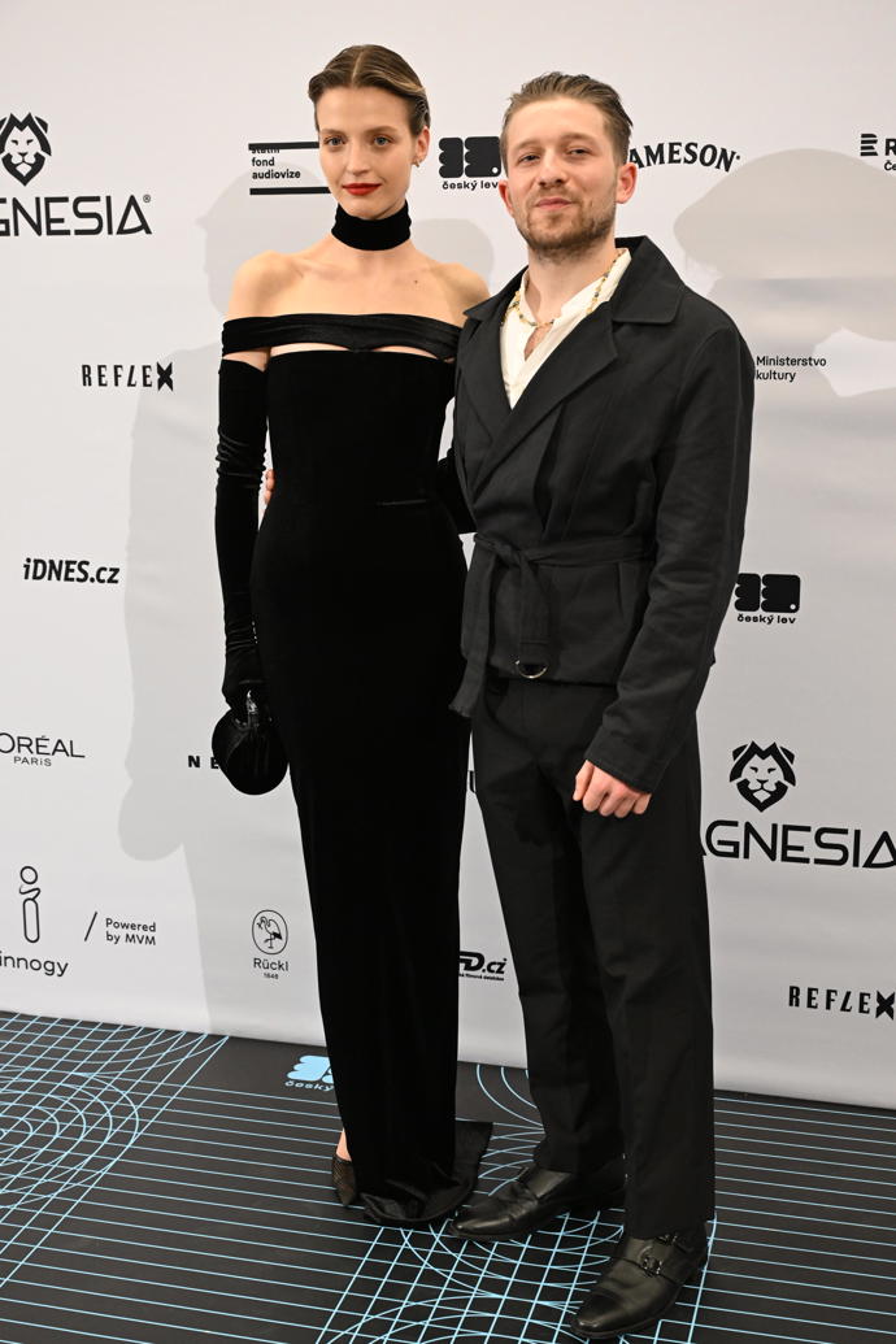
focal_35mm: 45
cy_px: 672
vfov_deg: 43.6
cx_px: 448
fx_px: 1680
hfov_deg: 29.9
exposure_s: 1/160
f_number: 5
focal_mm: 45
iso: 3200
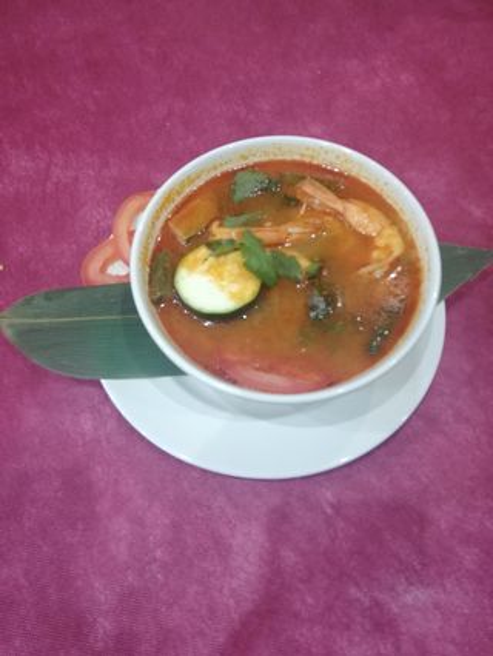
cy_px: 328
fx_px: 493
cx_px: 246
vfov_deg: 67.3
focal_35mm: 26
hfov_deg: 53.1
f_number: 2.2
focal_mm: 3.81
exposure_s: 1/25
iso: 500
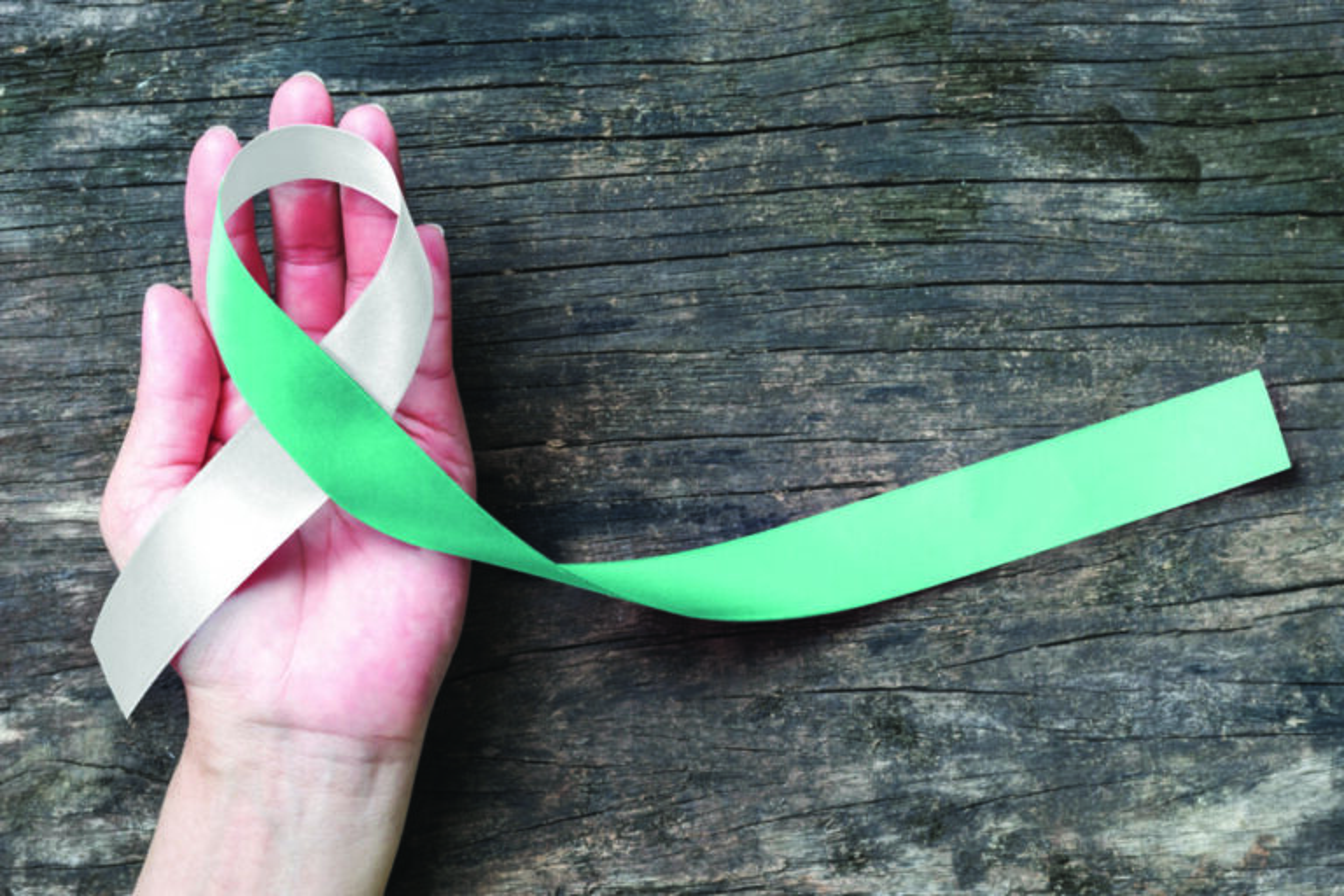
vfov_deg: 18.2
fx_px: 2800
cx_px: 672
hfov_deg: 27.0
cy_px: 448
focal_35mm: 75
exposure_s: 1/15
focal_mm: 50
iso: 100
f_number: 11
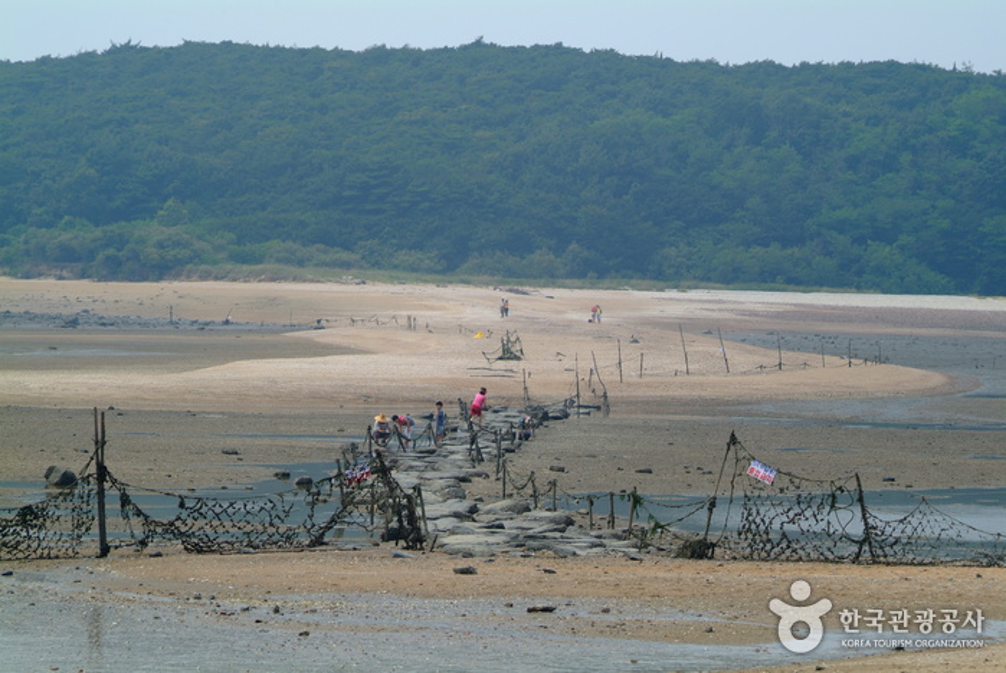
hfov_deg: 16.0
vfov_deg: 10.7
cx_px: 503
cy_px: 336
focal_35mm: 128
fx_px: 3581
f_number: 6.7
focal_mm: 85
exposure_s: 1/180
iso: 100
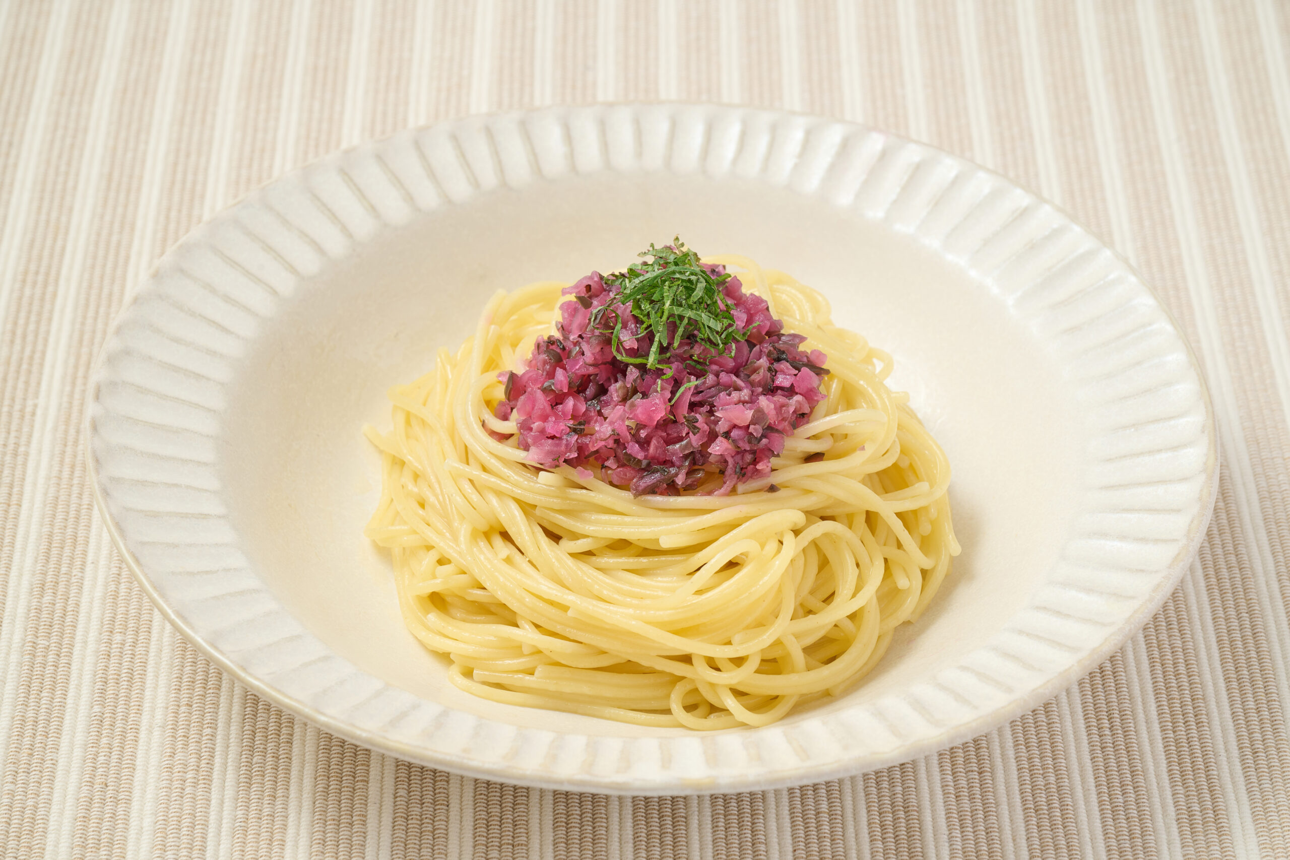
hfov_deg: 20.8
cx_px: 645
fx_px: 3512
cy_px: 430
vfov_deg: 14.0
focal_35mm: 98
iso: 200
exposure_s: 1/160
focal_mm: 98
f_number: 14
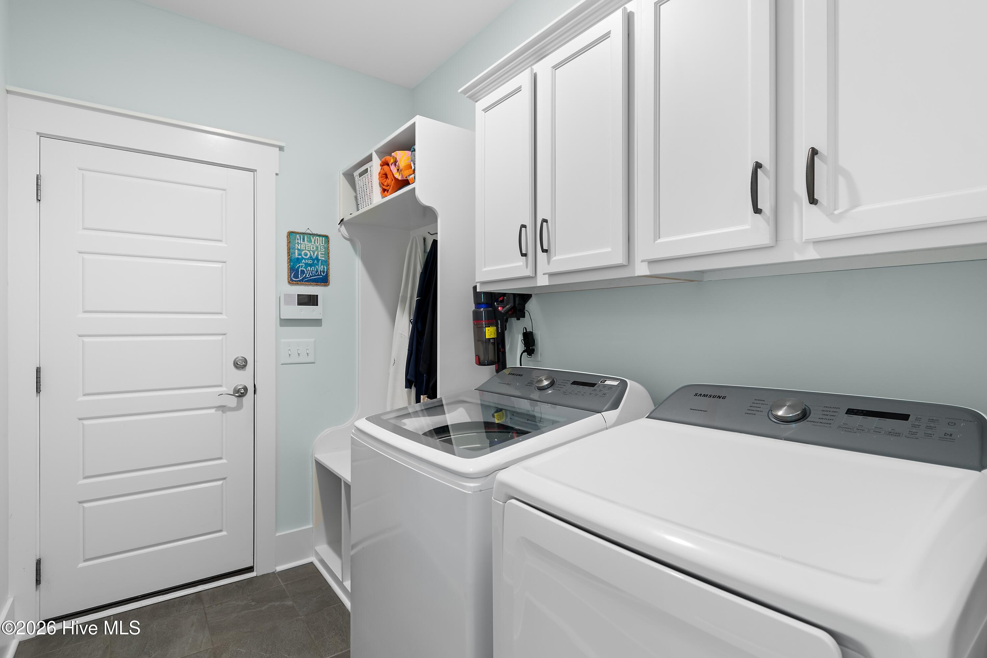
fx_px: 466
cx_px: 494
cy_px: 329
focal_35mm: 17
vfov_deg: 70.4
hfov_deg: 93.3
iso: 100
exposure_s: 1/1.67
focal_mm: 11.5
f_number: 4.8
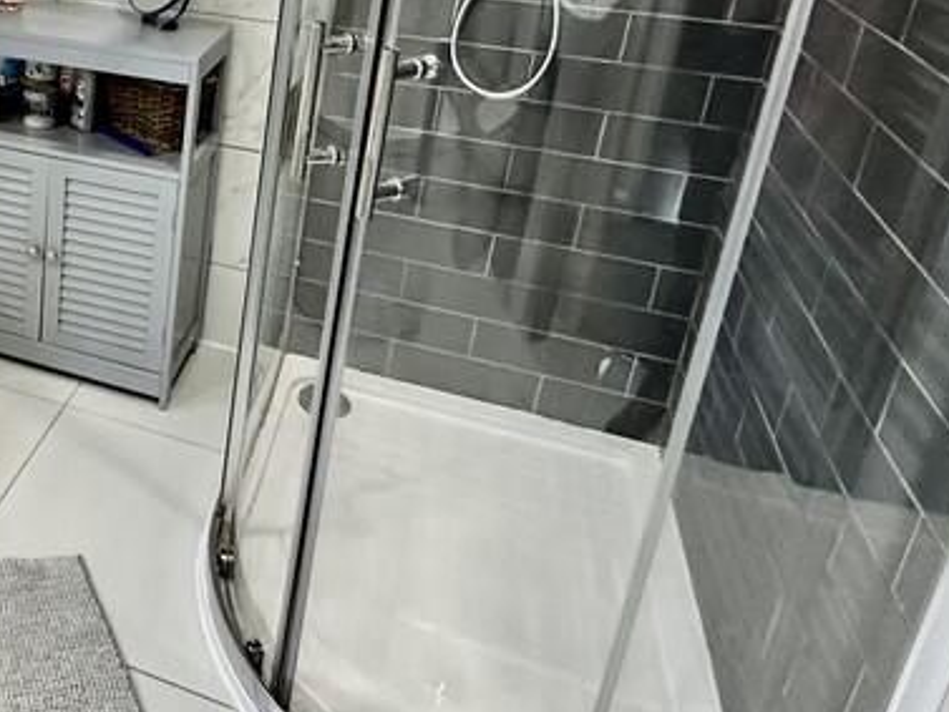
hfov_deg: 41.8
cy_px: 116
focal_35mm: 38
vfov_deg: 36.1
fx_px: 1042
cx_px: -23
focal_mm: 2.22
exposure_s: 1/100
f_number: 2.2
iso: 320
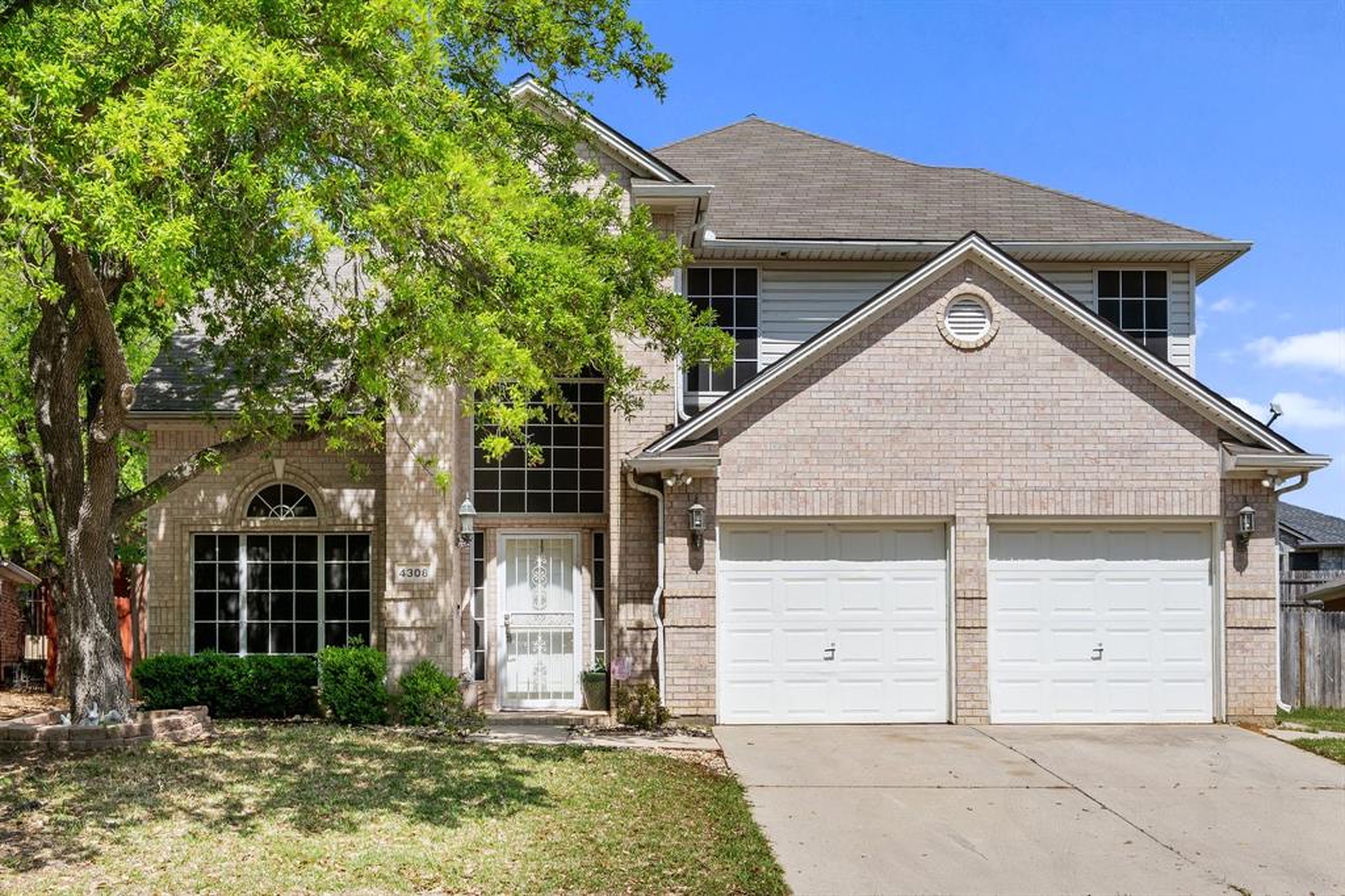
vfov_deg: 35.9
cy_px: 448
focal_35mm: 37
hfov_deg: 51.9
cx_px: 672
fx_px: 1382
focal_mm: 25
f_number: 8
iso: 160
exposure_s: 1/640
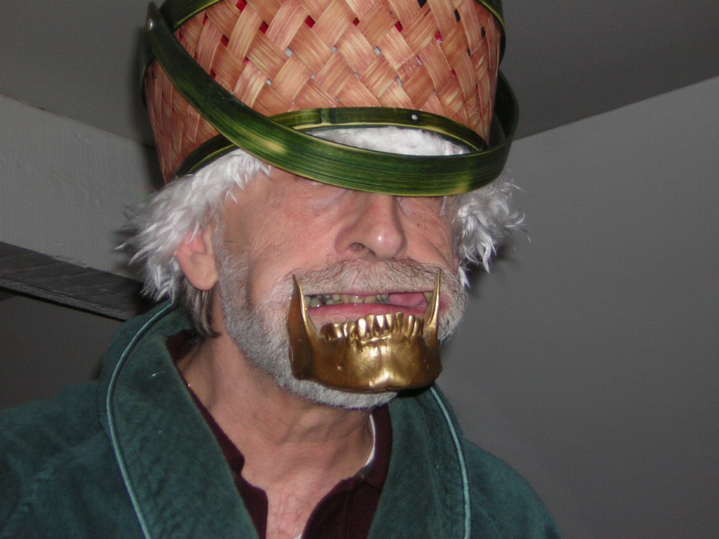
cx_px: 360
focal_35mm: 93
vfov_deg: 15.9
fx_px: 1932
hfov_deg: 21.1
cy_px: 270
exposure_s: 1/60.1
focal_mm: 12.1
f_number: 4.3
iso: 54
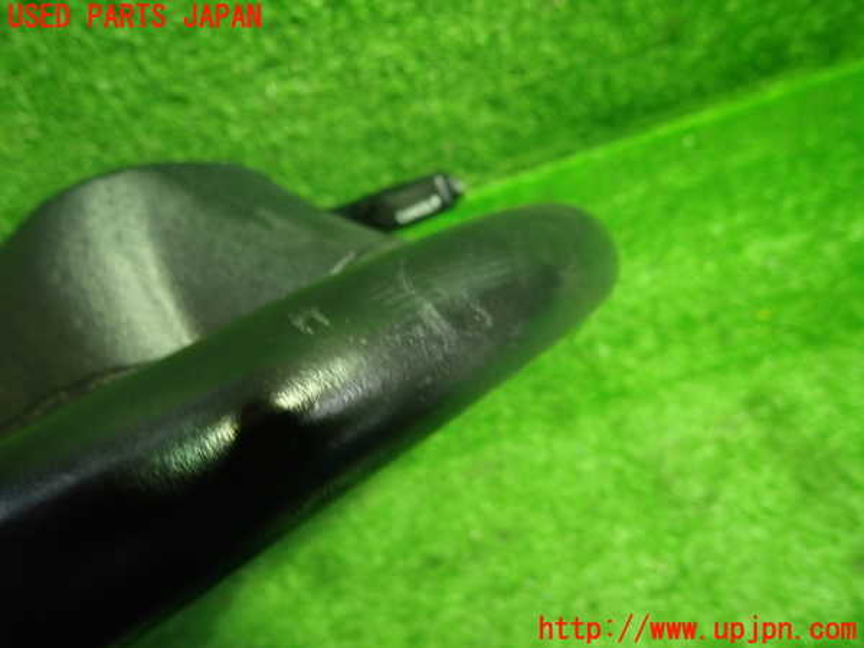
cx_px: 432
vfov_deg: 54.9
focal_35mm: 25
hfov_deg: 69.4
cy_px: 324
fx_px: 624
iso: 400
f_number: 2
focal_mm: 4.5
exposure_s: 1/30
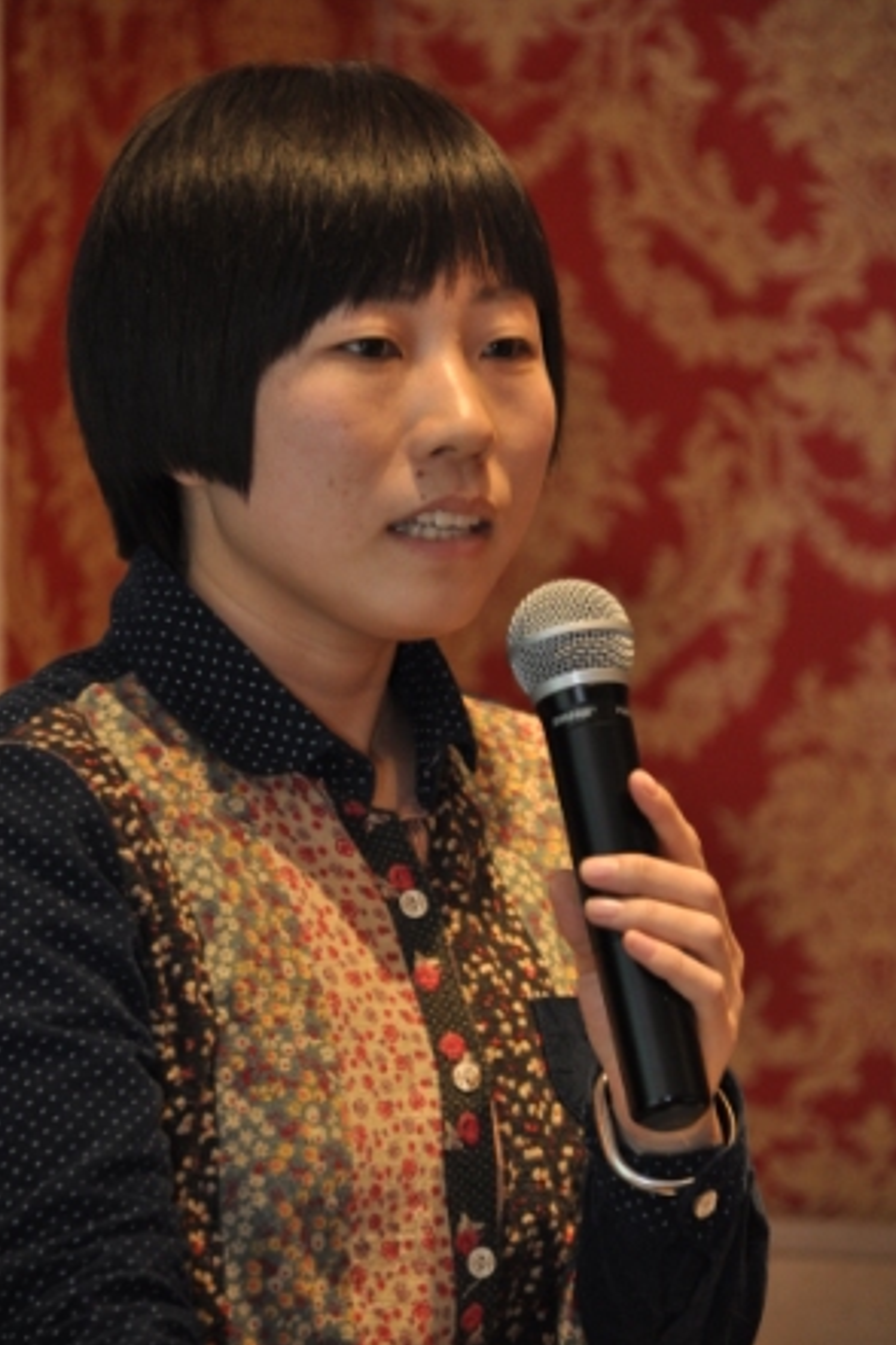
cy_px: 668
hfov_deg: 5.0
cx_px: 448
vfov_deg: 7.5
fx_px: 10229
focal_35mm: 274
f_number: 6
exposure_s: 1/30
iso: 640
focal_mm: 180
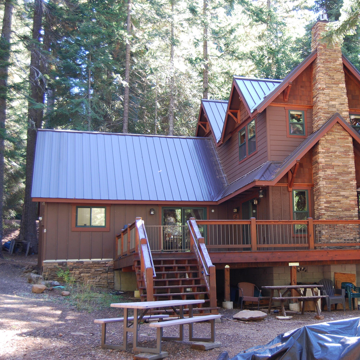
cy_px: 179
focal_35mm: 50
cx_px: 243
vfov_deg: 34.0
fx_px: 588
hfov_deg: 33.7
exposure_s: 1/30
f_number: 4
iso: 200
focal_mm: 26
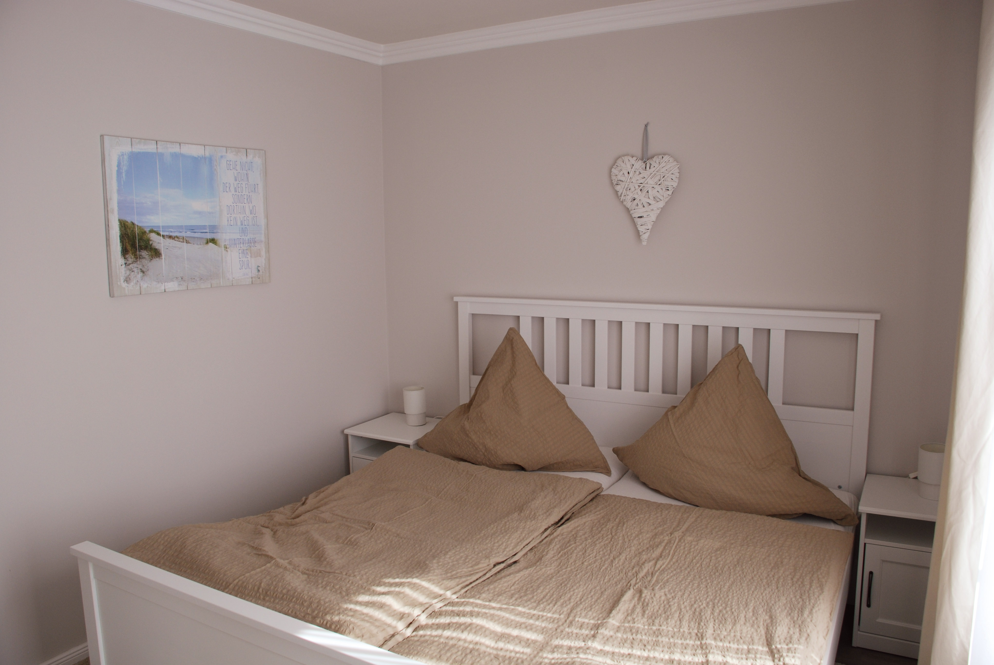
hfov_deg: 67.3
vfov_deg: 48.0
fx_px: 746
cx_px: 497
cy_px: 332
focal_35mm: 27
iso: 200
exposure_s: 1/125
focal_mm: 18
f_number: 5.6
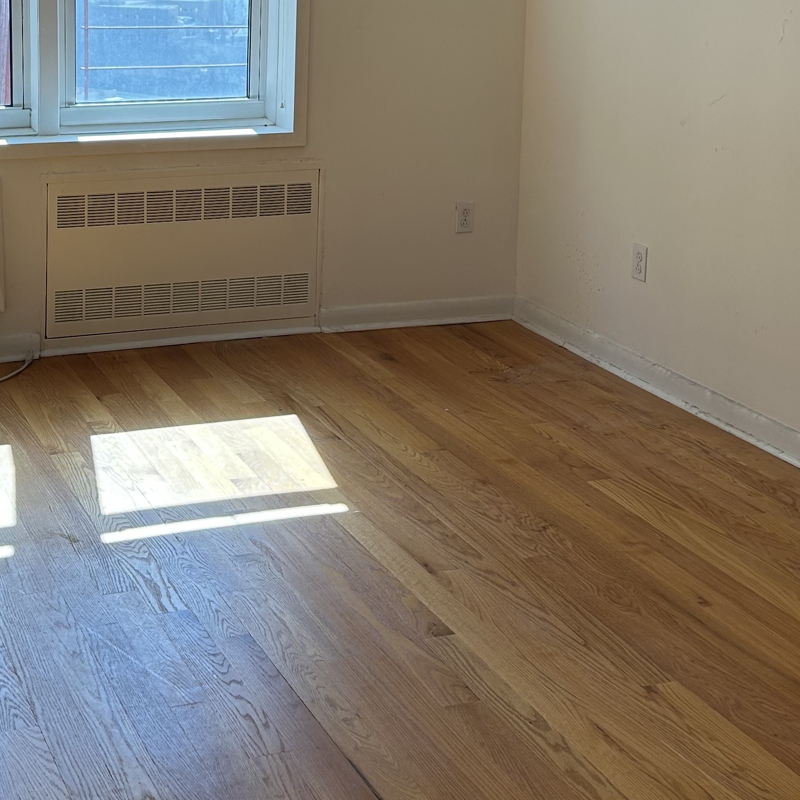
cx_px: 211
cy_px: 164
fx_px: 1517
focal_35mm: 58
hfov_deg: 29.1
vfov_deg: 28.9
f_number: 1.5
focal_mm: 5.7
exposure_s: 1/266
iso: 40
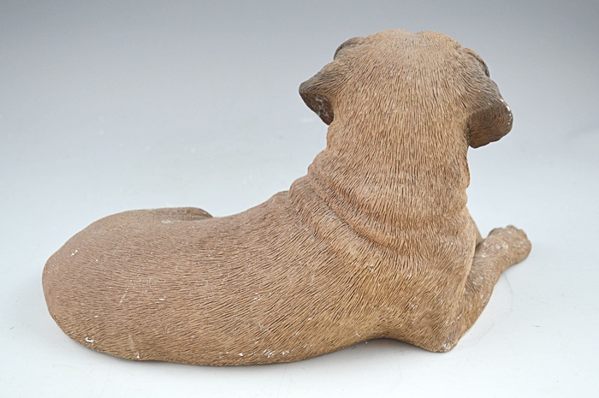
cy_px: 199
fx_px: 848
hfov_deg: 38.9
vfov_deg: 26.4
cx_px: 300
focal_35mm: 51
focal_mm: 34
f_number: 5
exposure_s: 1/60
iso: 400
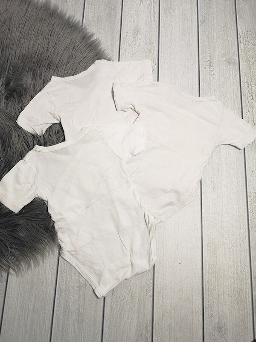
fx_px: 266
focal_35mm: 27
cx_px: 128
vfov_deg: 65.3
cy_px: 171
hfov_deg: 51.4
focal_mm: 5.58
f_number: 1.8
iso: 100
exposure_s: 1/50
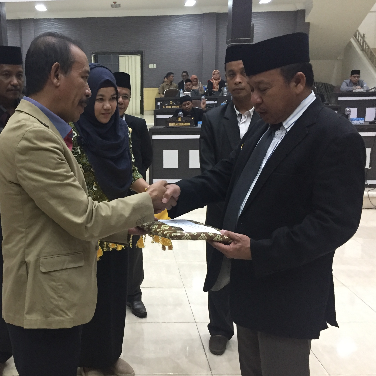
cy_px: 211
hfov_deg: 42.0
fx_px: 479
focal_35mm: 39
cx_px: 113
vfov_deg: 42.8
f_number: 2.2
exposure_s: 1/20
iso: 250
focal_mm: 4.15
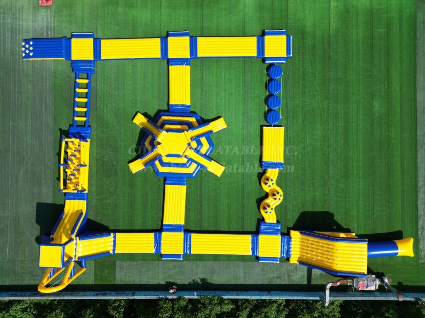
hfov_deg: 71.6
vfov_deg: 56.8
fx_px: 295
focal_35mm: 24
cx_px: 212
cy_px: 159
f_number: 1.7
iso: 200
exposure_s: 1/4000
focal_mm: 6.72
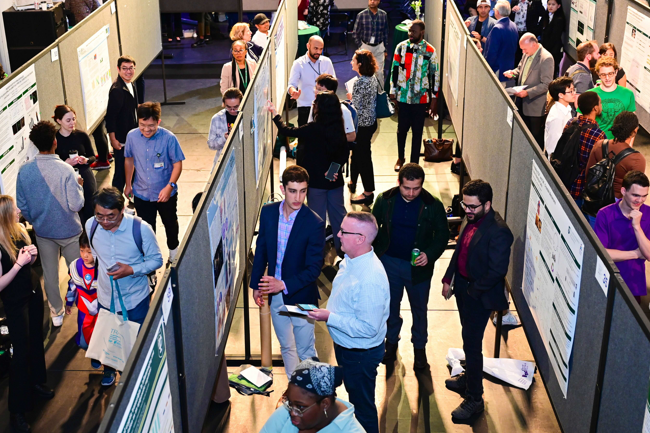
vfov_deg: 28.6
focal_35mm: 47
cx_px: 274
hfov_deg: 41.8
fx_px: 848
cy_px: 199
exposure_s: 1/125
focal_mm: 39
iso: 2500
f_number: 4
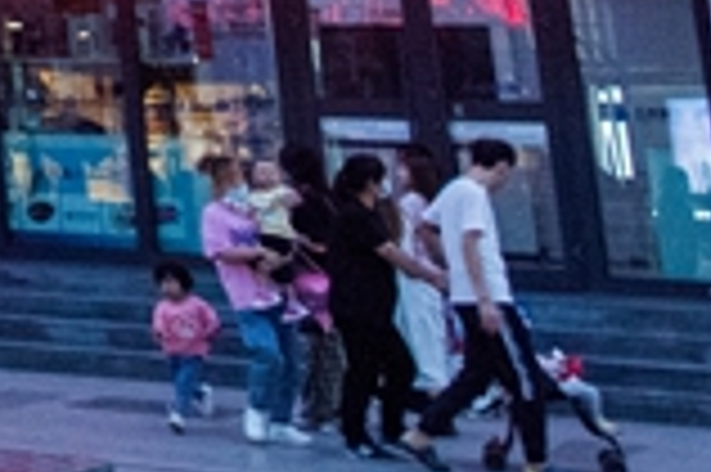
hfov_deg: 12.1
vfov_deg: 9.4
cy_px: -668
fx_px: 2565
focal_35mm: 130
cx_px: -1084
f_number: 6.3
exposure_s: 1/100
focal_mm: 19
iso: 2000
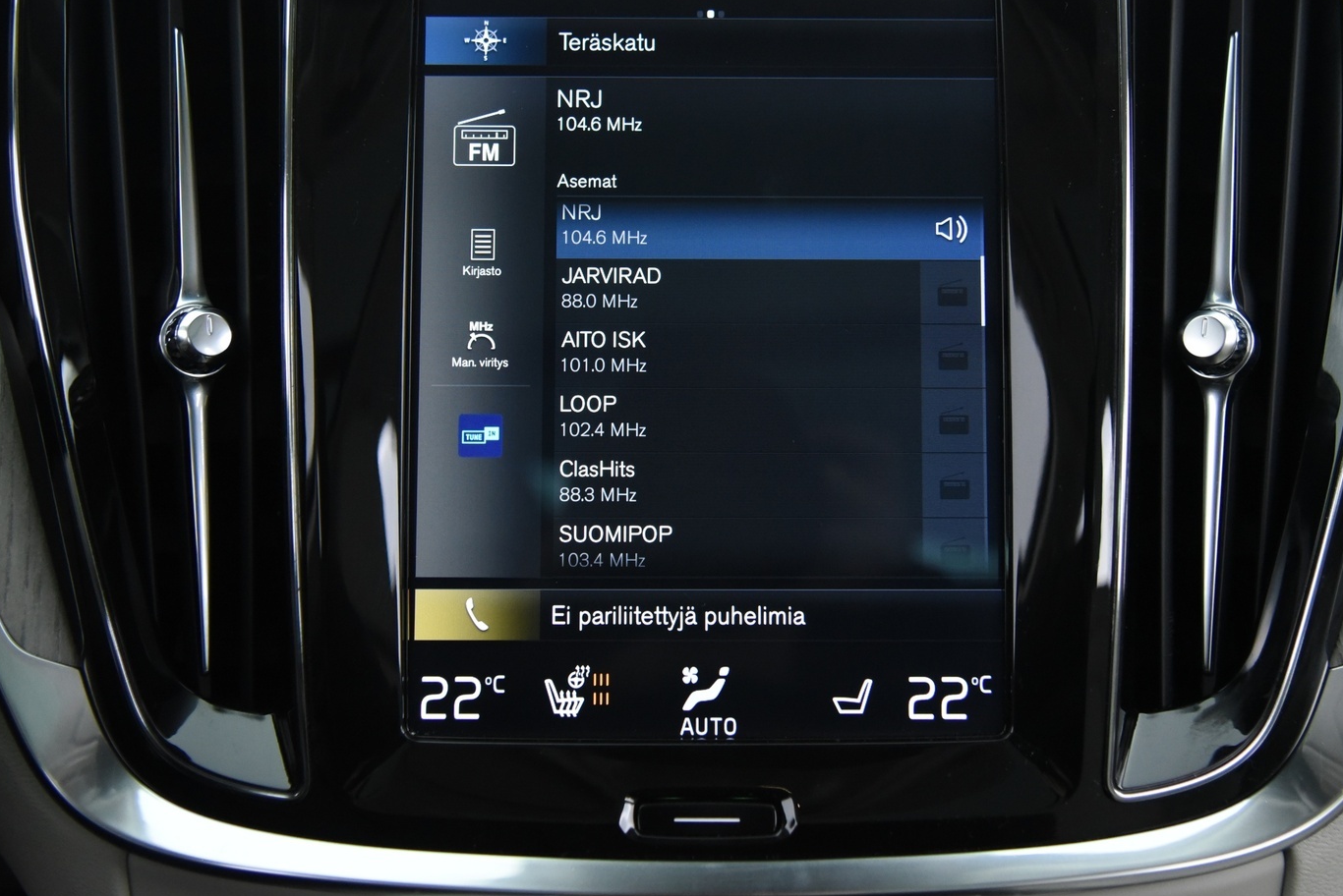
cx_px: 708
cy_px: 370
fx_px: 1679
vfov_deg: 29.8
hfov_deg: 43.6
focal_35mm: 45
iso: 4000
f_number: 4
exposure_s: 1/30
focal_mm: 38
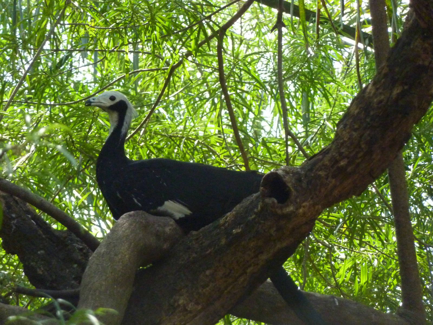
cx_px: 216
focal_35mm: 300
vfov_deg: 5.0
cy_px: 162
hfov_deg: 6.6
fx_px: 3753
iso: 640
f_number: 4.9
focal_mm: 49.2
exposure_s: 1/250
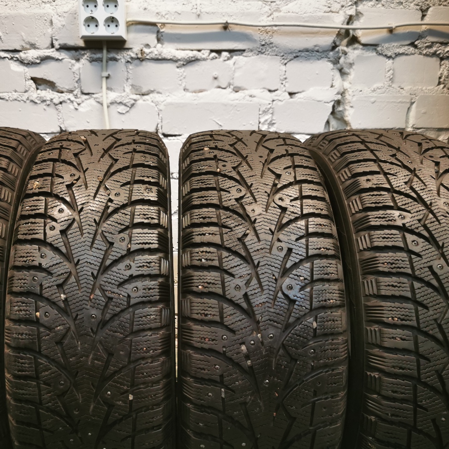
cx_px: 178
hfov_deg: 50.8
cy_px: 224
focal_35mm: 32
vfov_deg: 51.1
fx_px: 470
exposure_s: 1/50
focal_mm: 5.56
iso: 160
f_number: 1.6
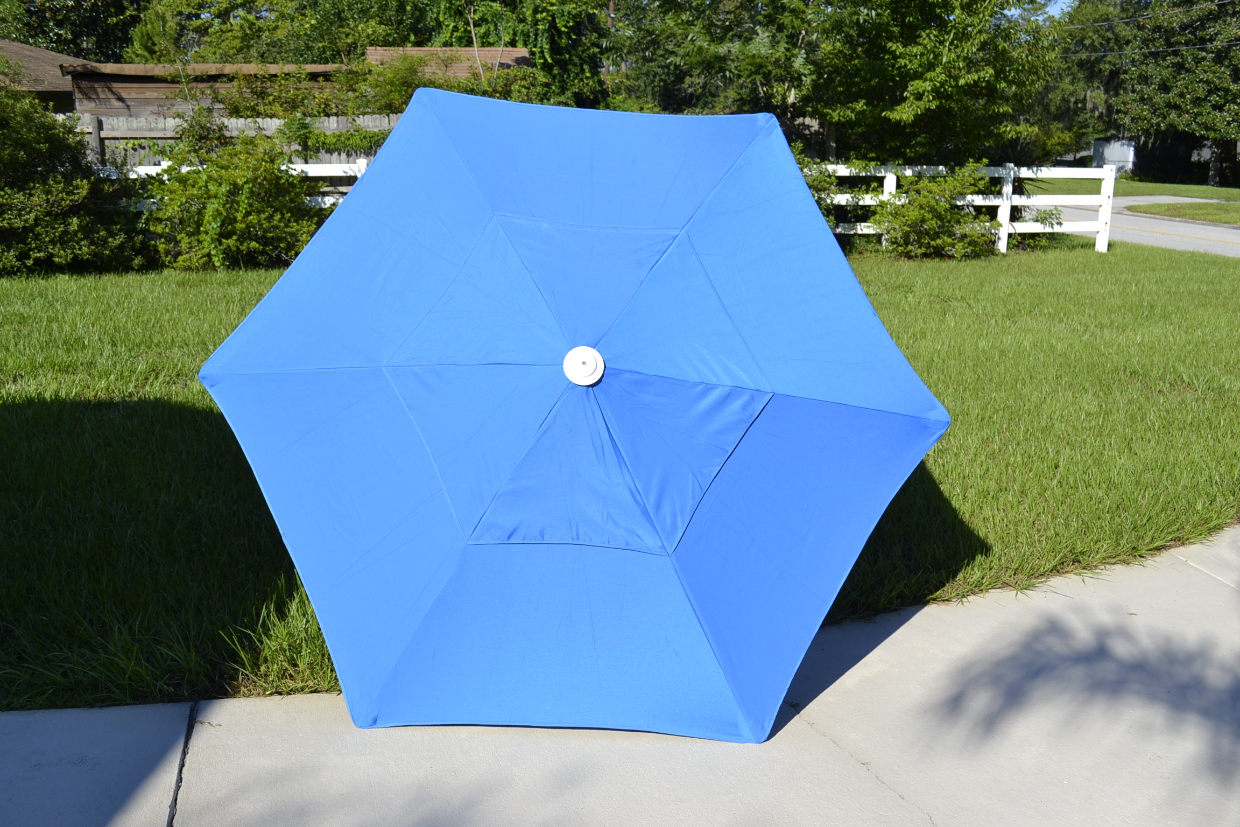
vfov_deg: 40.0
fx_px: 1137
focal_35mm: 33
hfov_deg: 57.2
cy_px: 414
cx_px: 620
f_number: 8
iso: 100
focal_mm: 22
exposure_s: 1/250
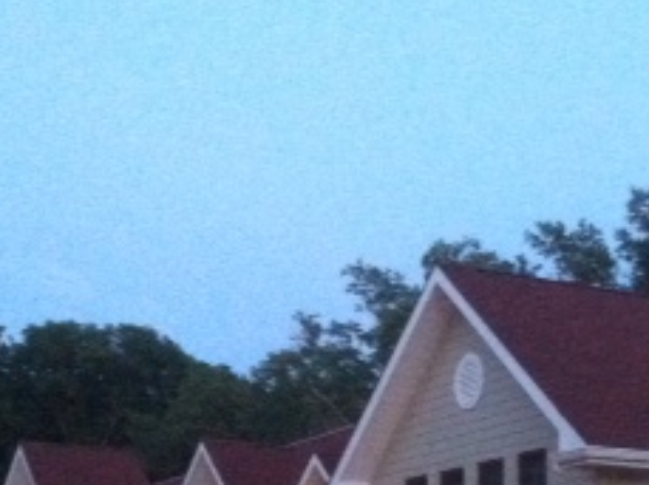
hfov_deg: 19.6
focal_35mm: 98
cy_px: 513
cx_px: 601
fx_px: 1834
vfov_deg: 14.7
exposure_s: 1/15
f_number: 2.8
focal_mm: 3.85
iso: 1000
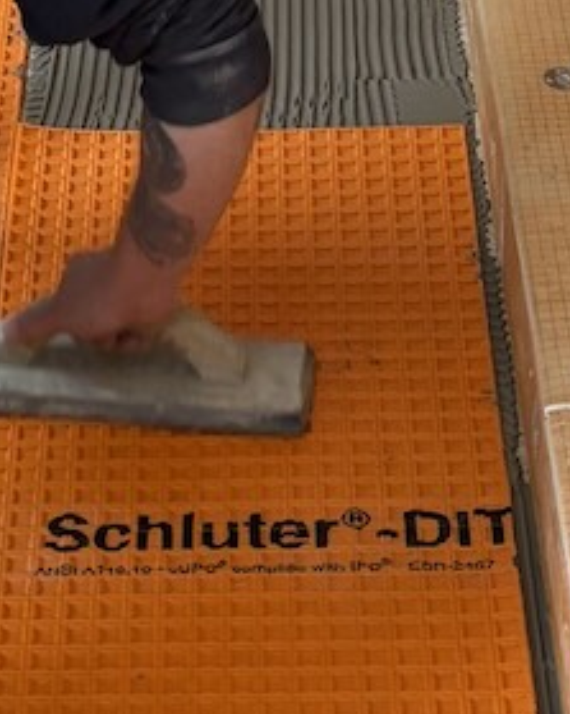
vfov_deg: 12.8
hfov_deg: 11.2
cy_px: -575
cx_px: 83
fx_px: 2891
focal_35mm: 137
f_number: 1.6
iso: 125
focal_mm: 5.96
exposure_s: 1/60
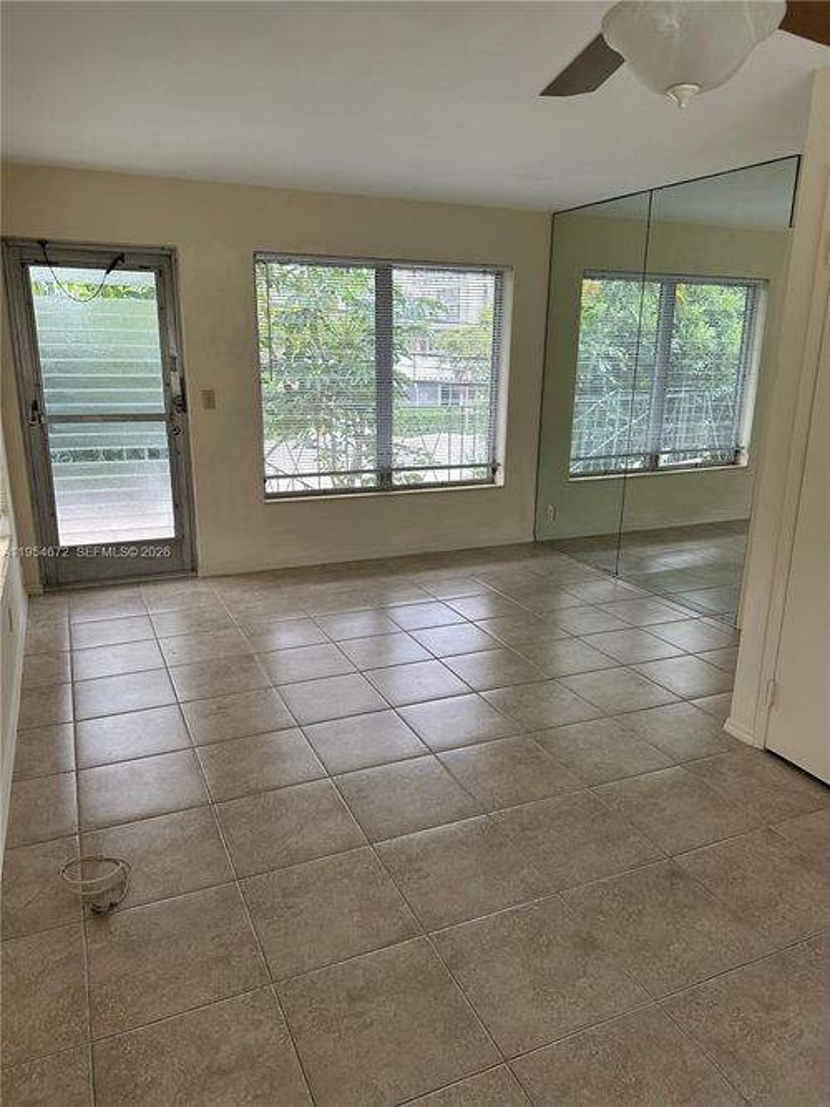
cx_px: 415
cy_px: 554
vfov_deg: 71.6
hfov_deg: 56.8
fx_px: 768
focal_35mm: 24
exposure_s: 1/160
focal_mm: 6.86
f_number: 1.78
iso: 64
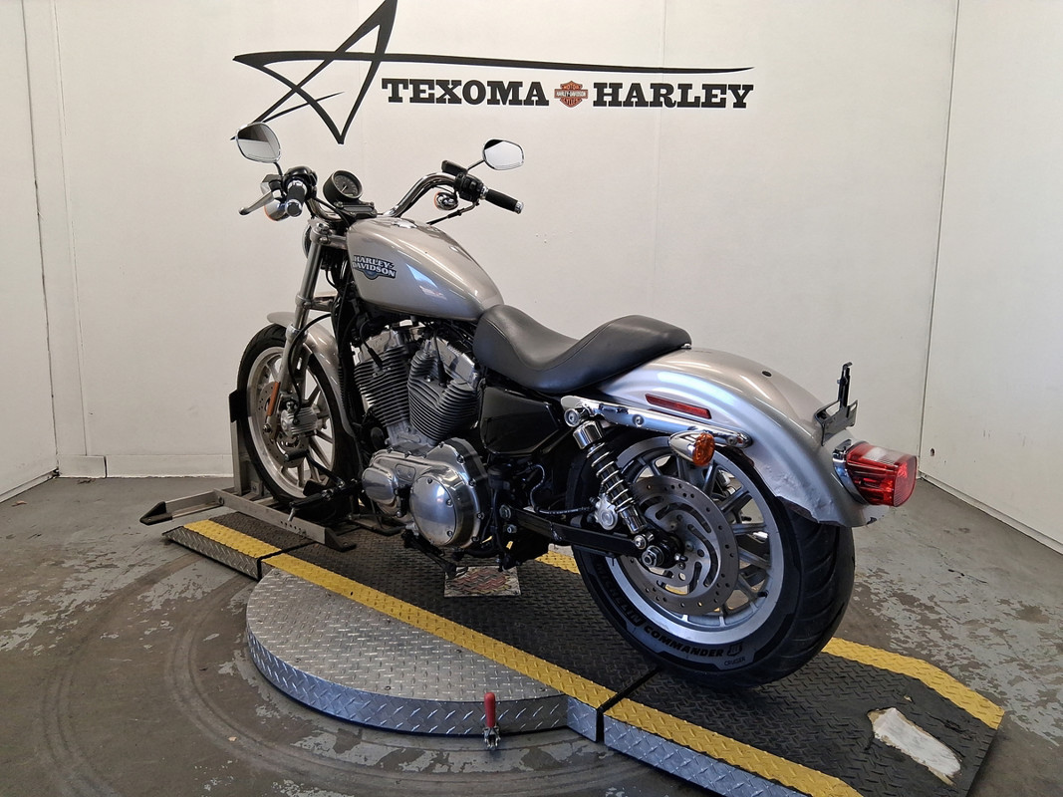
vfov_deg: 53.1
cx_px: 532
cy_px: 398
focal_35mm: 26
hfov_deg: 67.3
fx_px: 798
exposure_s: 1/120
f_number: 1.8
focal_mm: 3.98
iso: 129
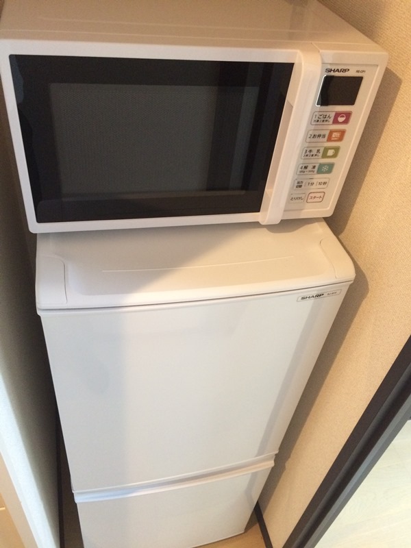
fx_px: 459
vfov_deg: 61.7
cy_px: 274
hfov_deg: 48.2
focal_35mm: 29
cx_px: 206
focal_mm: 4.15
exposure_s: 1/30
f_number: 2.2
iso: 320
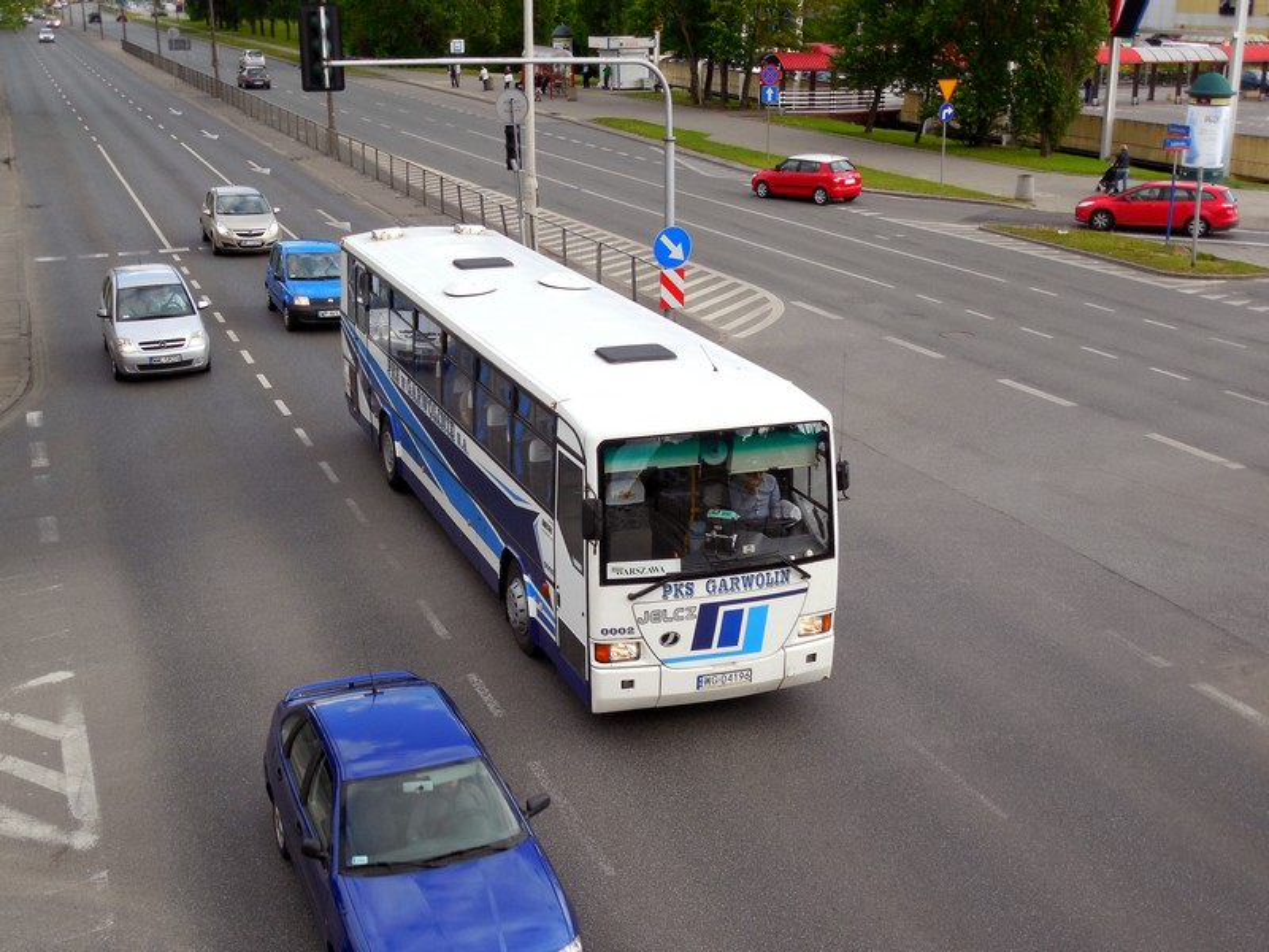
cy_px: 476
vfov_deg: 33.6
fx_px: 1576
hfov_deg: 43.9
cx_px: 634
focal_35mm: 43
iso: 125
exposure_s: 1/320
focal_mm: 7.8
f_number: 3.9
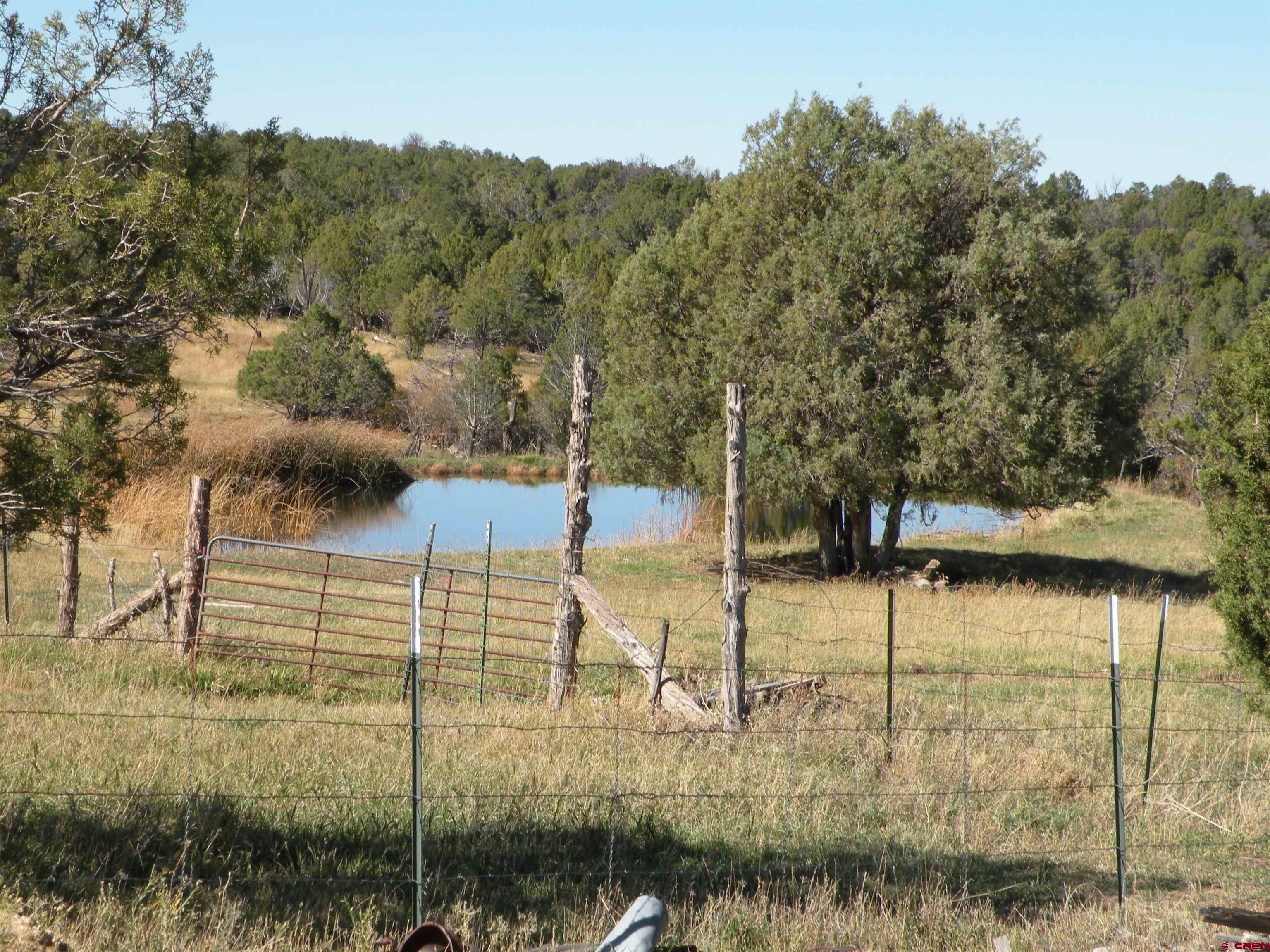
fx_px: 3706
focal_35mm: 101
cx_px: 635
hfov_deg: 19.4
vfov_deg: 14.6
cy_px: 476
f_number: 6.3
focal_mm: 17.9
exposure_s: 1/197
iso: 64
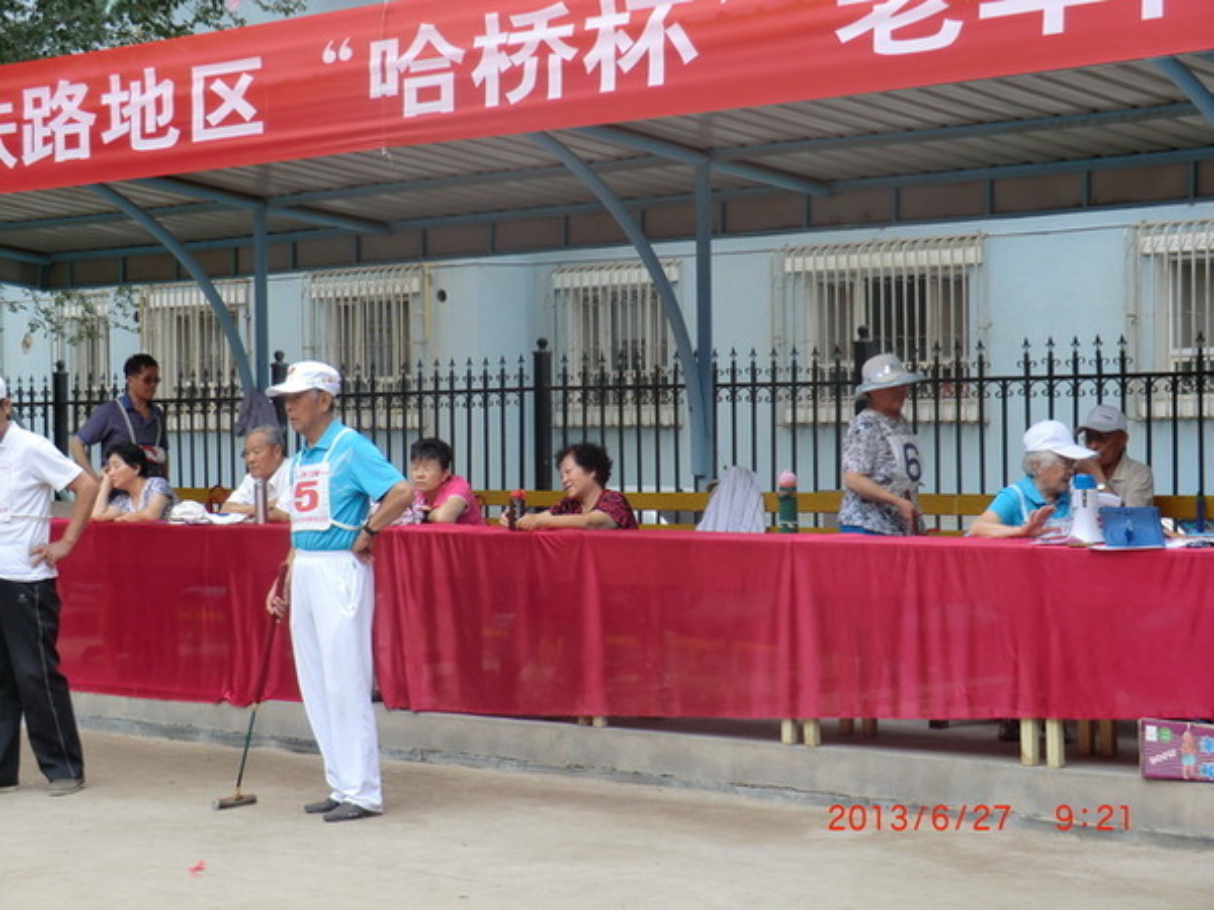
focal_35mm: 76
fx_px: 2665
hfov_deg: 25.7
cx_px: 607
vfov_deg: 19.4
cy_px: 455
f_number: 4.6
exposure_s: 1/80
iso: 64
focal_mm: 13.6
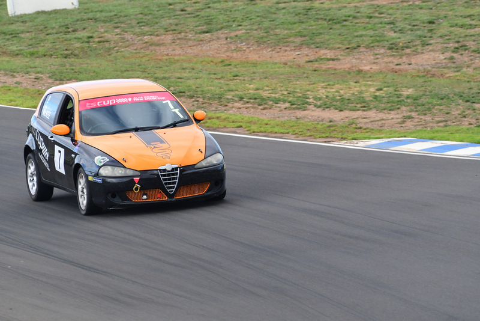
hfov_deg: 3.1
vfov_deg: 2.1
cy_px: 160
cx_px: 240
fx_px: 8803
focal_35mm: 660
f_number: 7.1
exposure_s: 1/640
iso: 640
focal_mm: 440
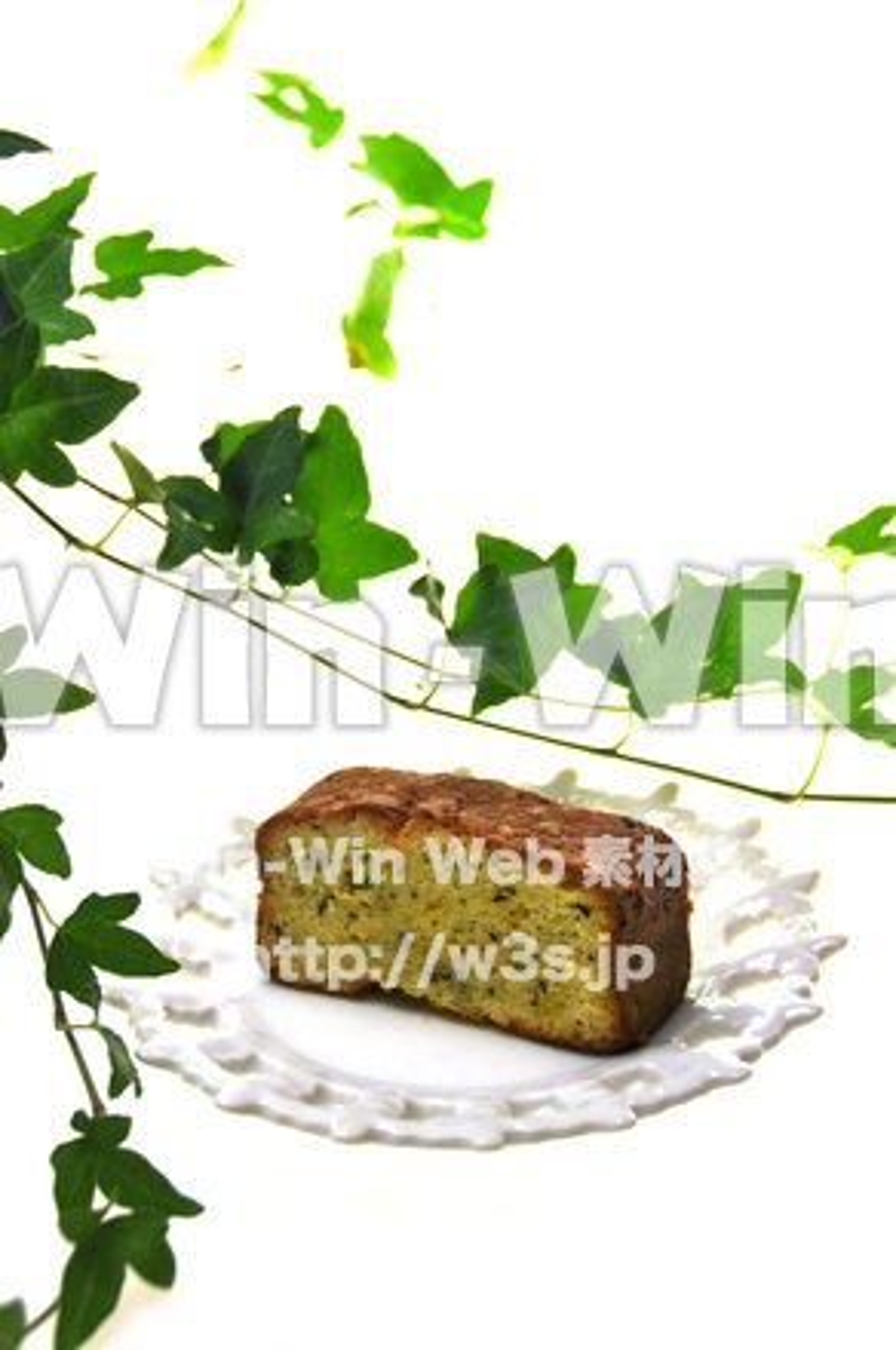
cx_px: 448
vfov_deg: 27.0
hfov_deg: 18.1
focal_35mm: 75
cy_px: 675
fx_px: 2809
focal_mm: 50
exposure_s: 1/200
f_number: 7.1
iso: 200
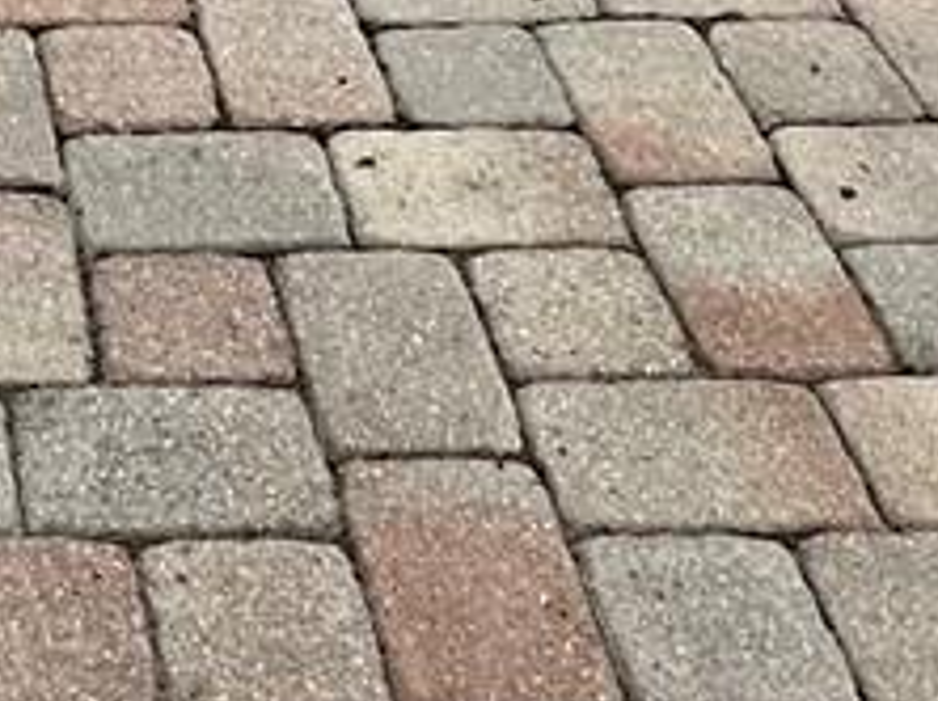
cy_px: -1470
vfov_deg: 10.2
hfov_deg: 18.2
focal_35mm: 101
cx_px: -275
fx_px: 2734
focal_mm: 2.22
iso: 50
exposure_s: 1/5291
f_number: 2.2
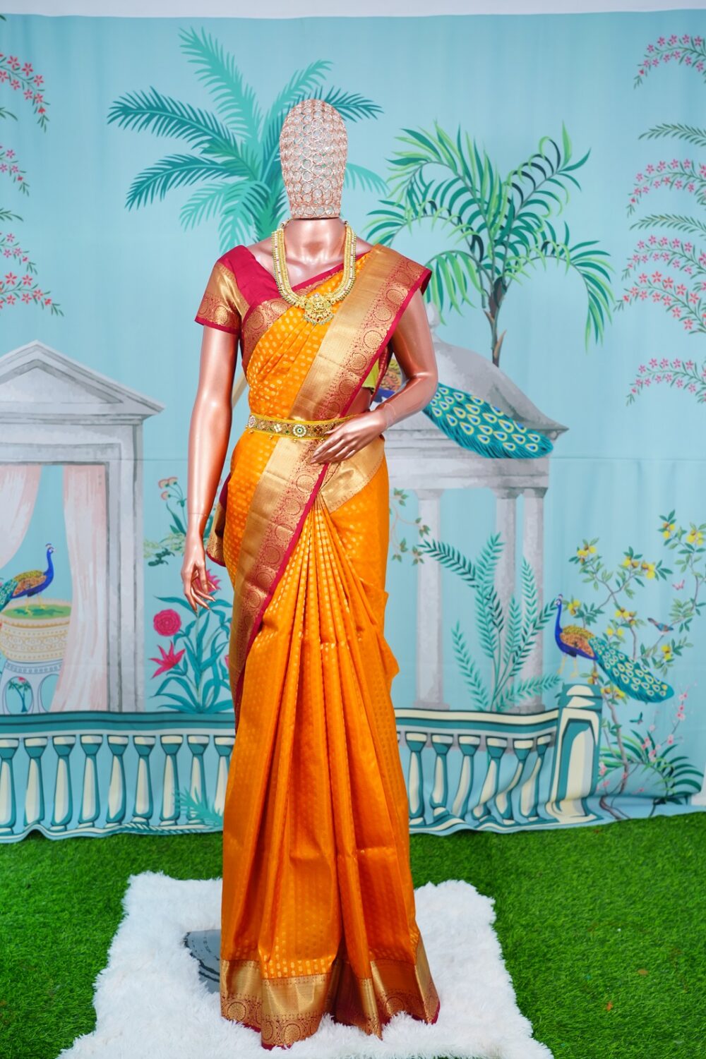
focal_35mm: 38
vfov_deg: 50.7
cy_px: 530
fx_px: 1118
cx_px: 353
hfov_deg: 35.0
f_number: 5
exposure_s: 1/200
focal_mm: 38
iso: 640
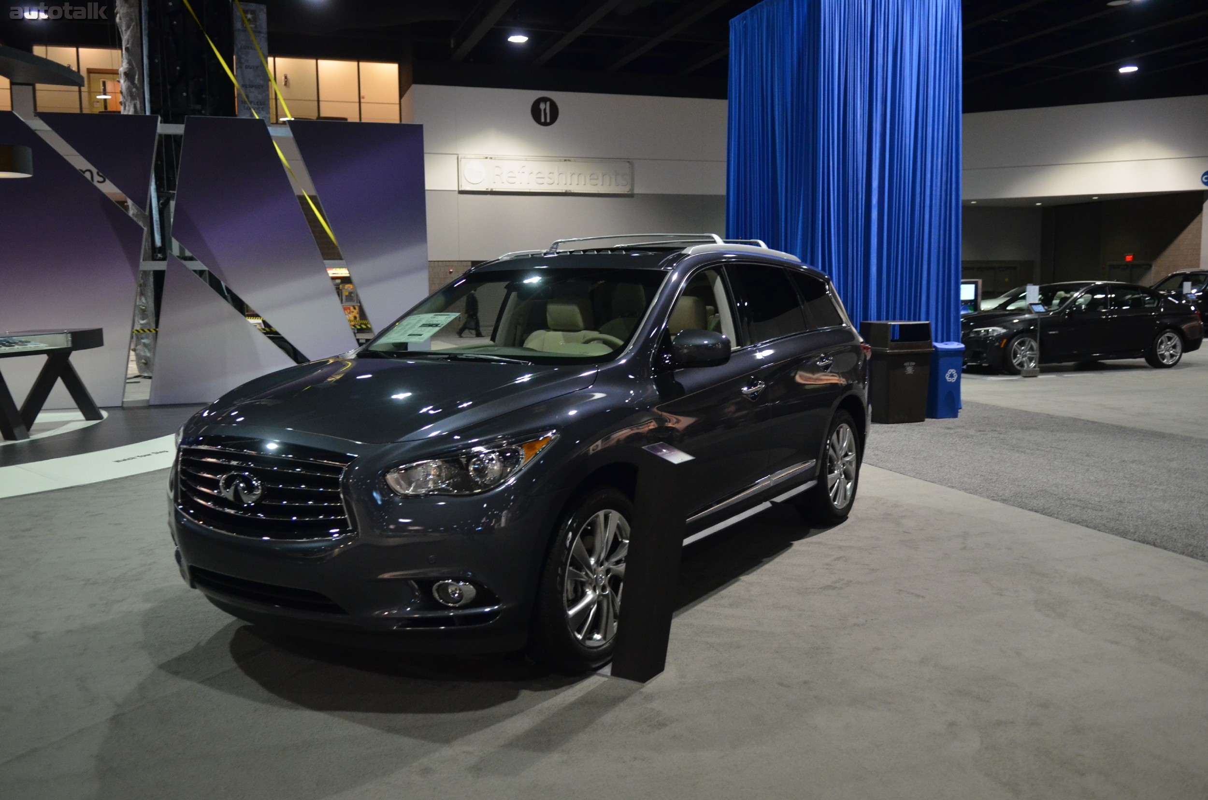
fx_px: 1005
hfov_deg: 62.0
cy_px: 400
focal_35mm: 30
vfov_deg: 43.4
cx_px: 604
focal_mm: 20
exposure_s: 1/50
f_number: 2.8
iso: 1600
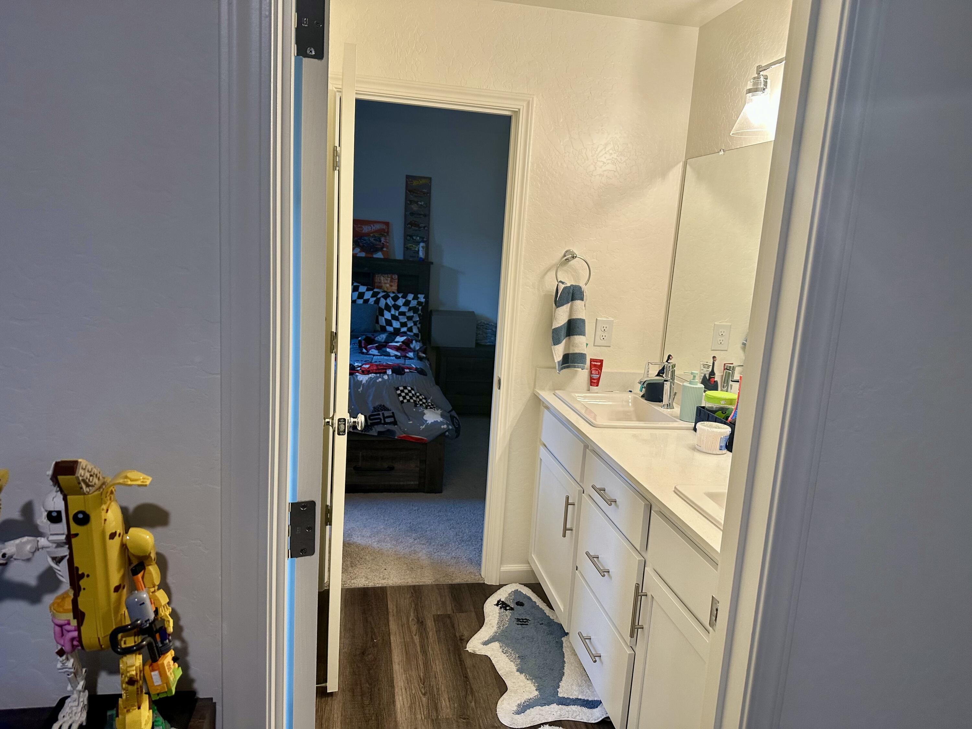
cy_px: 364
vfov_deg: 56.8
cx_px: 486
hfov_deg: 71.6
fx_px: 674
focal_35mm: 24
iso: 160
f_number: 1.78
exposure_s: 1/120
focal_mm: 6.86
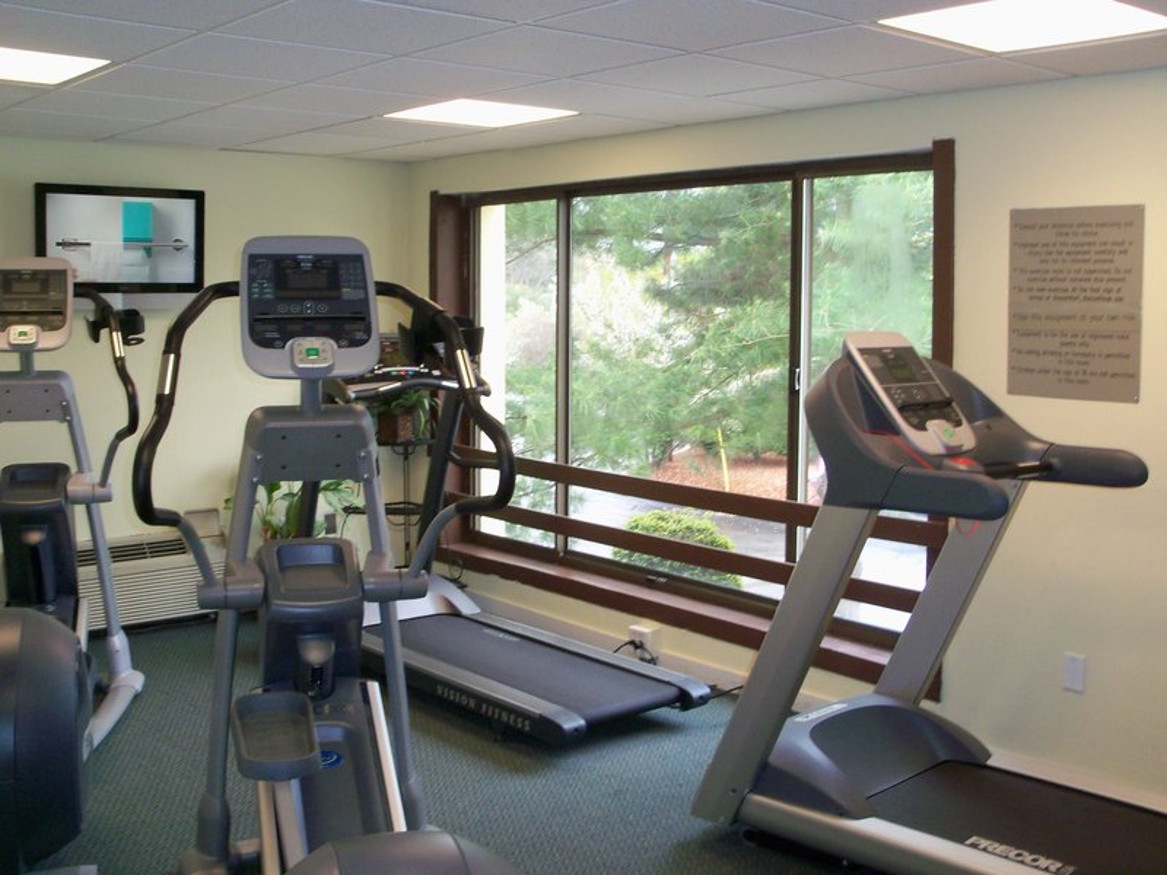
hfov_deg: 46.8
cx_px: 584
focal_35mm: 40
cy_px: 438
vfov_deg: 36.0
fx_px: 1349
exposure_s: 1/40
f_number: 3.1
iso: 125
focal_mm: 7.2
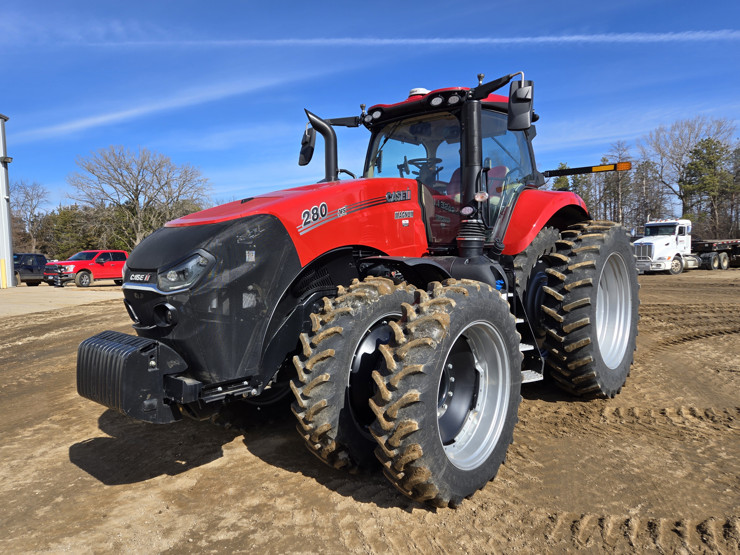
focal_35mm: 24
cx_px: 363
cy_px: 275
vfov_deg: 56.8
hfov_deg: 71.6
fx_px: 513
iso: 25
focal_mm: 5.4
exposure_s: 1/1746
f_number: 1.8
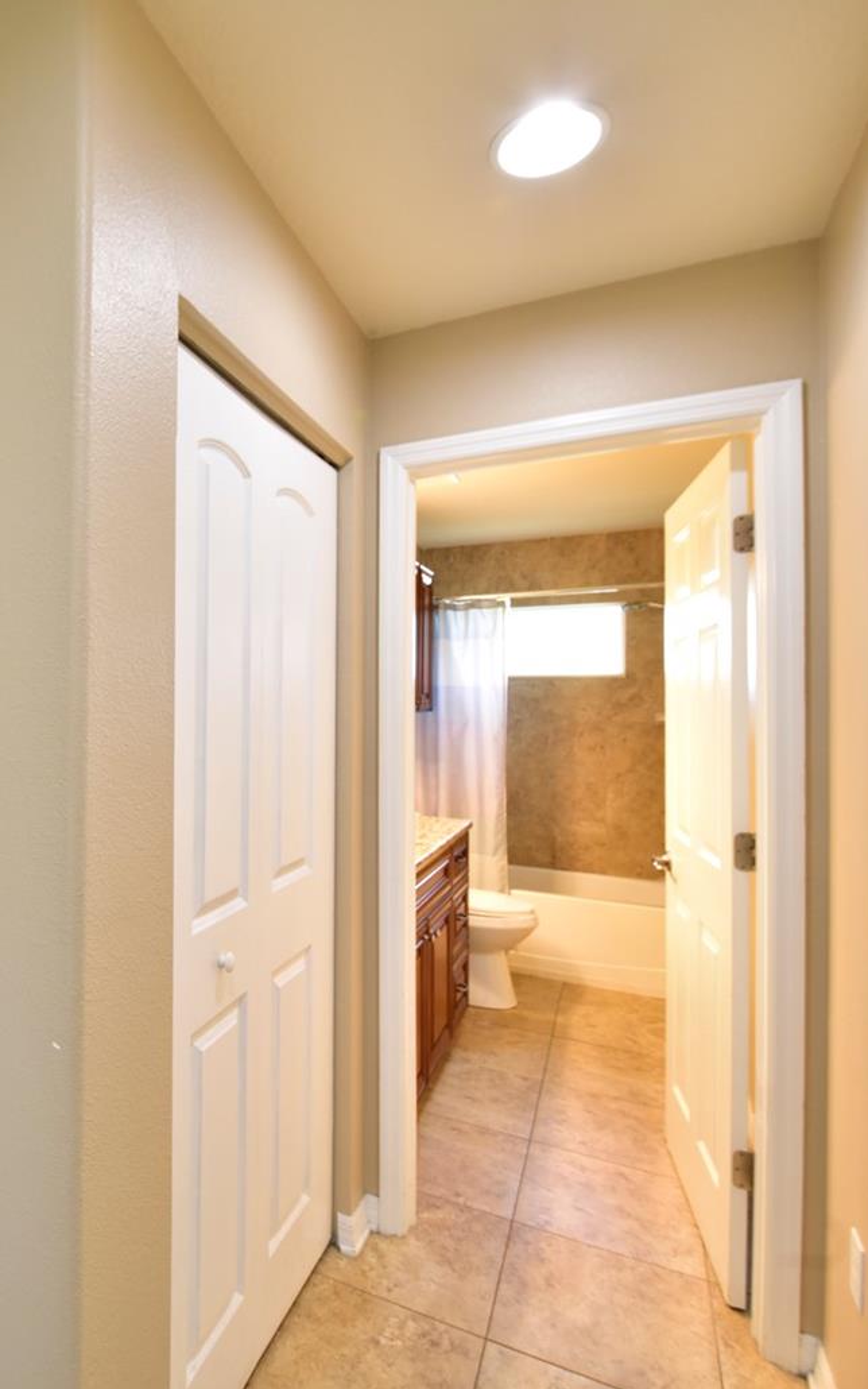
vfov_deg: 88.0
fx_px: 719
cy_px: 686
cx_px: 173
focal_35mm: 19
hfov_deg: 57.5
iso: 900
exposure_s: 1/13
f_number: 9
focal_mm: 12
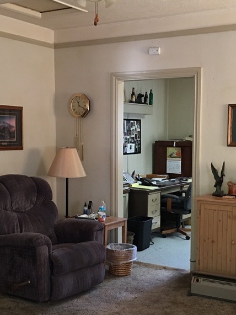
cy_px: 184
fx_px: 473
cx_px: 137
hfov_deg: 28.0
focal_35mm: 52
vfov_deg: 36.7
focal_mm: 4.15
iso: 64
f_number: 2.2
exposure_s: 1/15
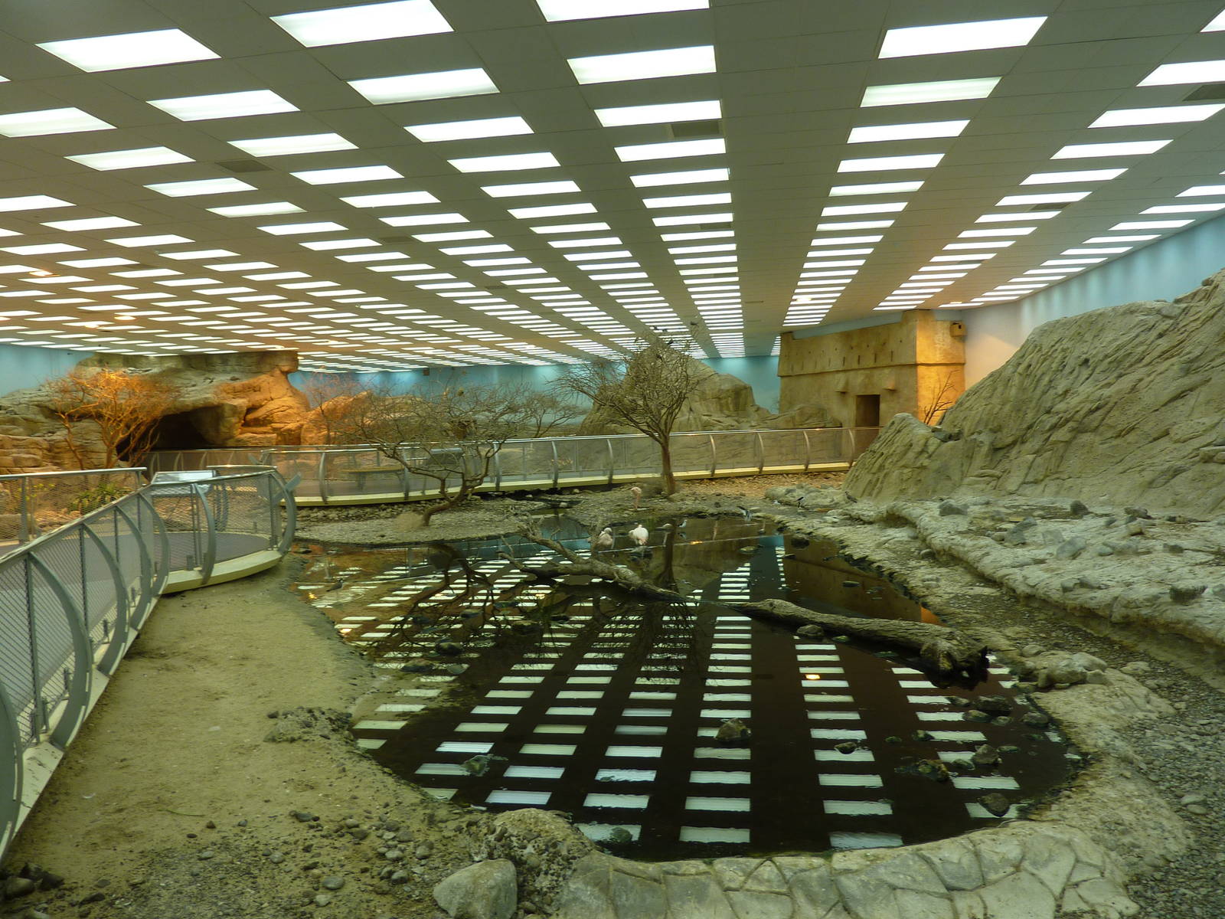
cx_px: 612
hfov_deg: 69.4
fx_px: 885
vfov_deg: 54.9
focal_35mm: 25
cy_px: 460
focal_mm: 4.1
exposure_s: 1/30
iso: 80
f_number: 3.3
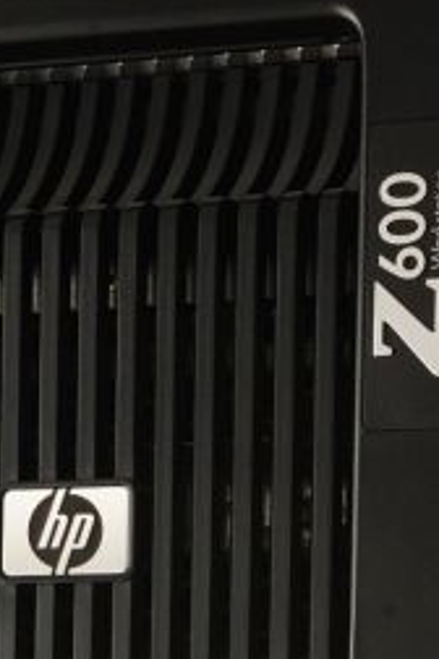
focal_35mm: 179
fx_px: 3274
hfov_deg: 7.7
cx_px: 225
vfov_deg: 11.0
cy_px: 1056
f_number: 13
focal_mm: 50
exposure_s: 1/160
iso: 1600
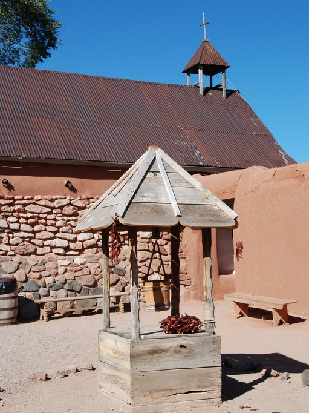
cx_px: 156
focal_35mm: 59
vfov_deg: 32.7
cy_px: 203
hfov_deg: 24.8
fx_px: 703
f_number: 8
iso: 100
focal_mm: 36
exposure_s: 1/250
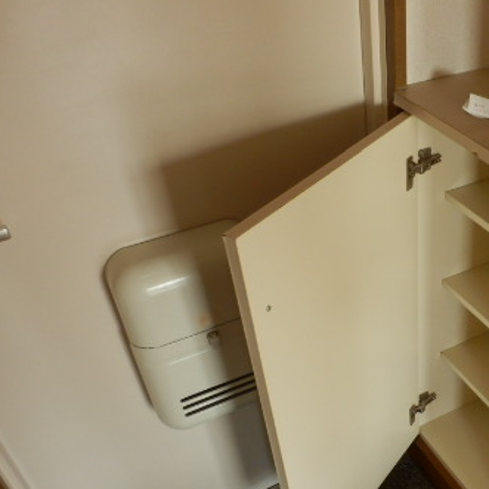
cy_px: 328
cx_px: 418
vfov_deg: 40.4
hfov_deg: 38.7
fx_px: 655
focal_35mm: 41
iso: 160
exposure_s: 1/30
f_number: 3
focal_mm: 4.2
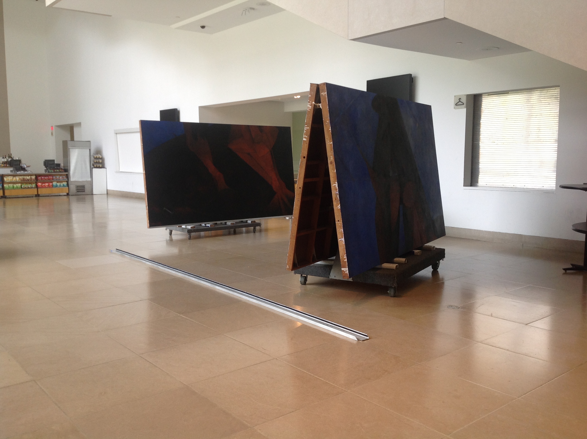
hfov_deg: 52.7
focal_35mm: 35
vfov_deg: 40.6
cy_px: 220
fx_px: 593
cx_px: 294
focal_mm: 4.28
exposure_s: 1/24
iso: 64
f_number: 2.4
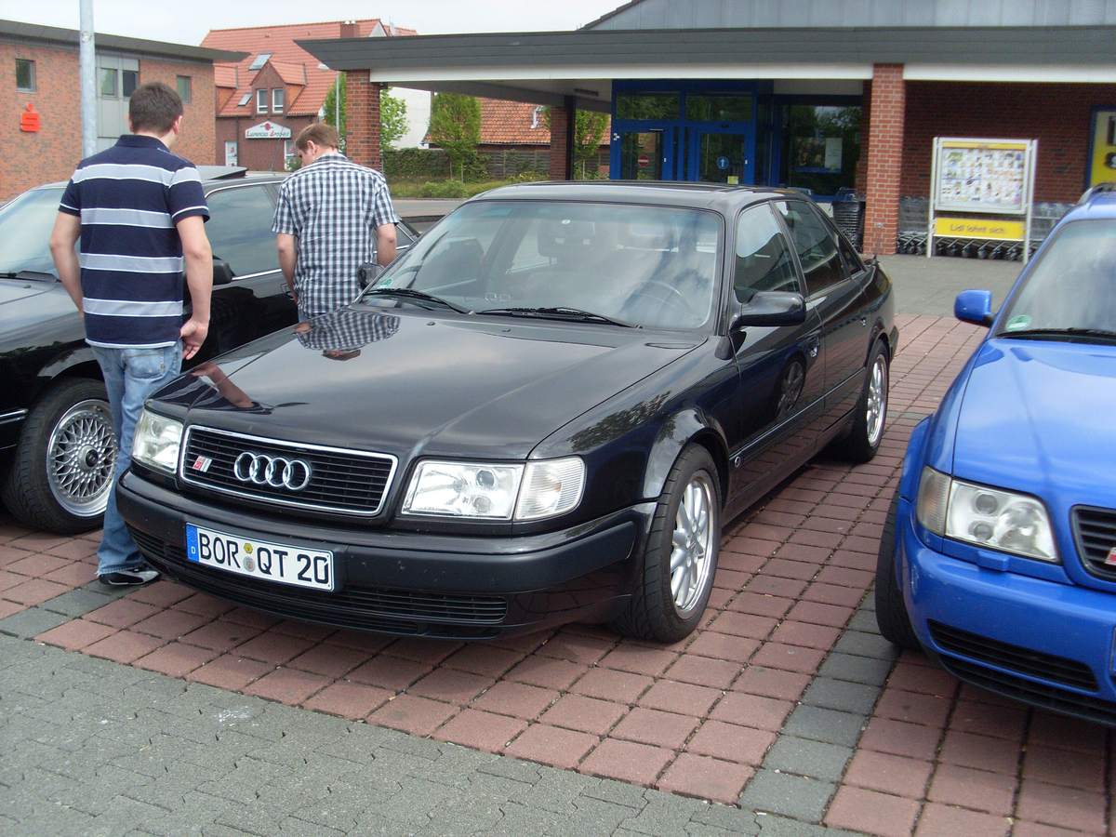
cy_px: 418
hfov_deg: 49.0
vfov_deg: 37.7
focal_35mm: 38
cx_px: 558
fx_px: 1225
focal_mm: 6.3
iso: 80
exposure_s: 1/125
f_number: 7.7
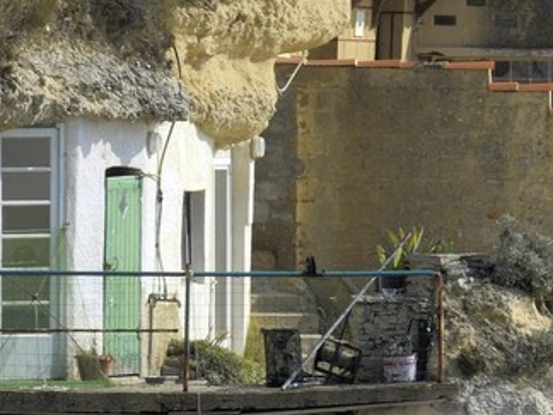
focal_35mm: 498
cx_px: 592
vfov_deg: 3.0
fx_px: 7956
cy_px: 909
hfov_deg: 4.0
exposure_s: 1/160
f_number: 12
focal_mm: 70
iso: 100
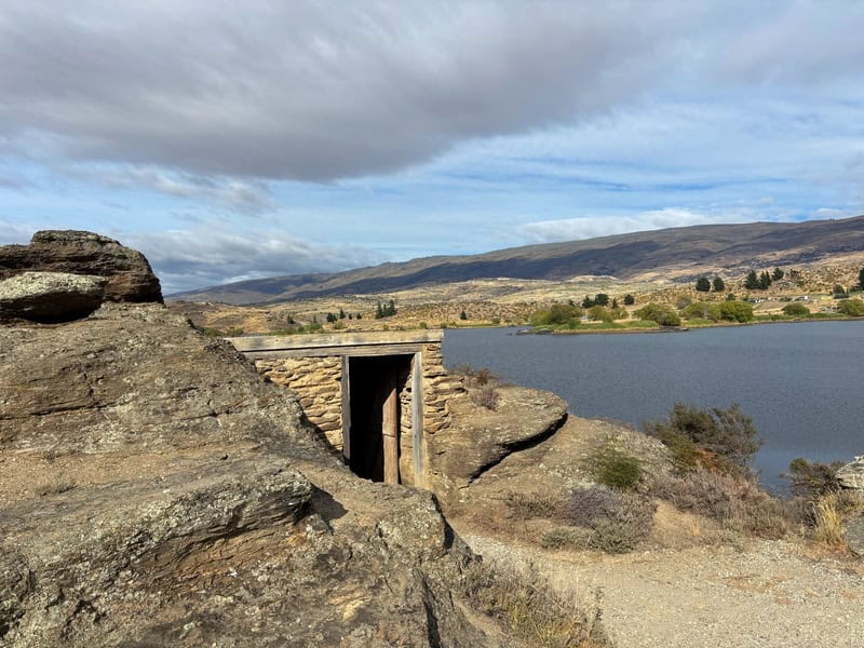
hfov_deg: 67.3
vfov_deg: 53.1
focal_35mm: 26
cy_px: 324
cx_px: 432
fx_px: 649
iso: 50
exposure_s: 1/5618
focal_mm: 6
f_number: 1.6
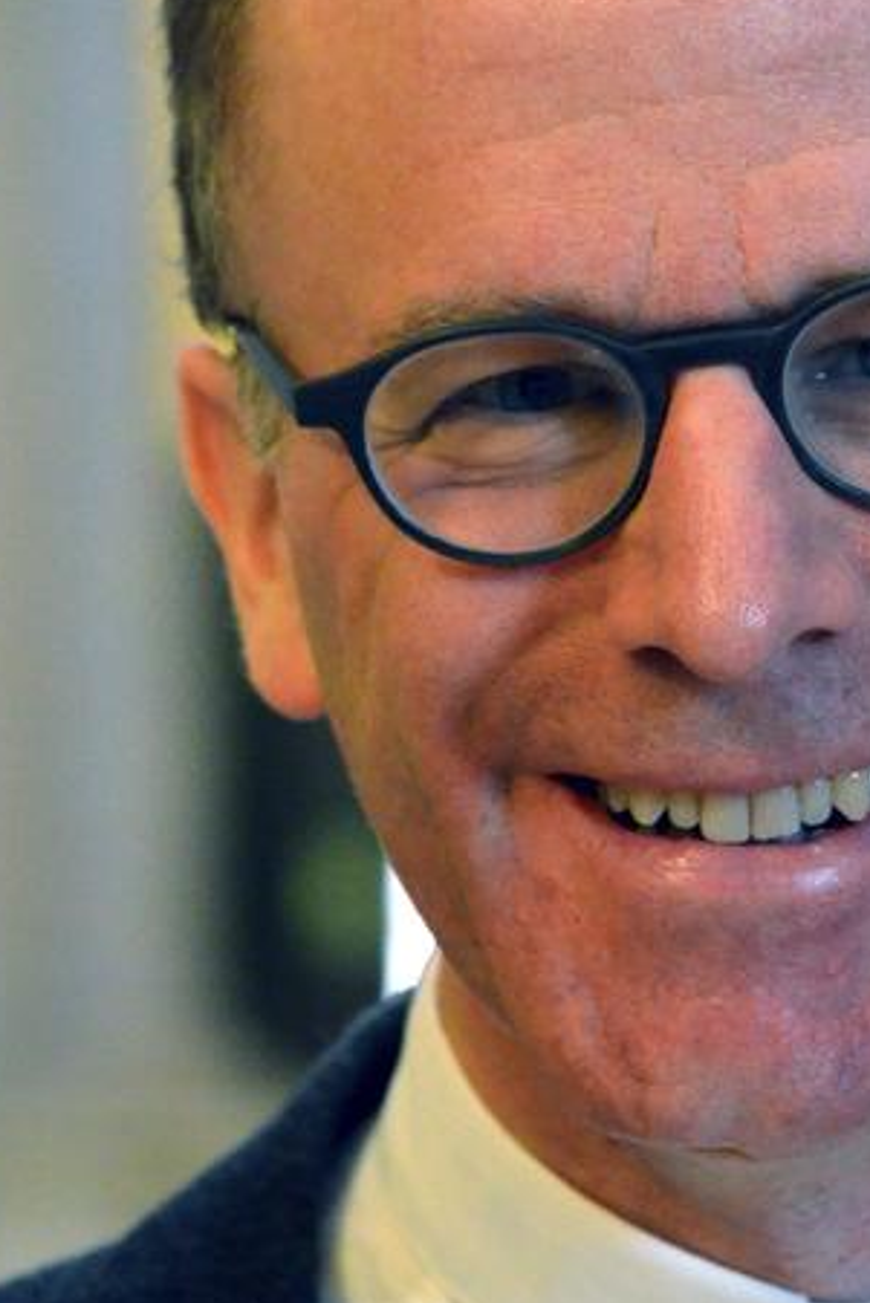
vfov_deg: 8.8
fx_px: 8439
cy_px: 631
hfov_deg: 5.9
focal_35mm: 233
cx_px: 827
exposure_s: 1/50
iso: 3200
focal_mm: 78
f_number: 4.5
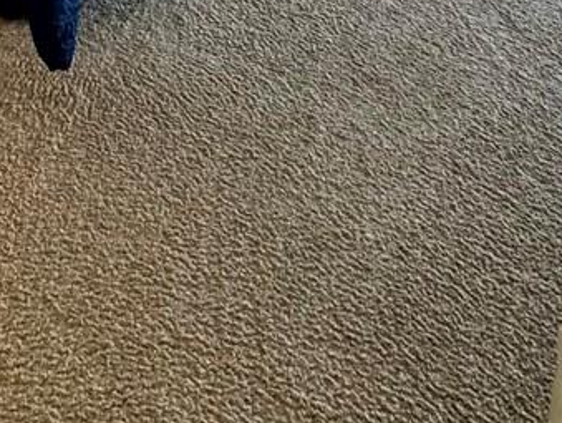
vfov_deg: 15.9
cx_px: 101
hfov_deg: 28.6
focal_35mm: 66
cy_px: -489
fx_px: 1073
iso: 200
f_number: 2.2
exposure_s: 1/60
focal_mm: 2.22
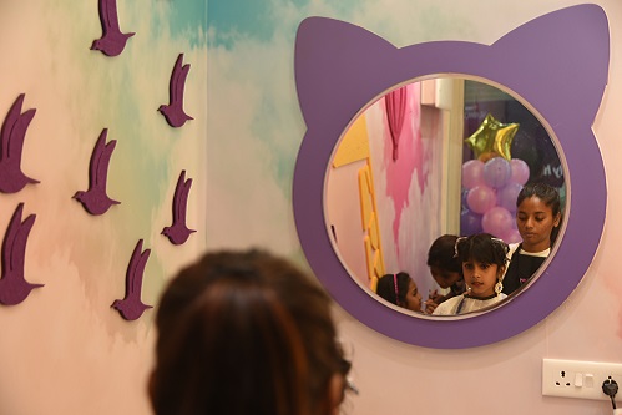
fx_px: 864
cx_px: 311
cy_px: 208
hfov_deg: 39.6
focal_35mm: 50
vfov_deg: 27.0
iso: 800
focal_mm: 50
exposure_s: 1/125
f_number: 4
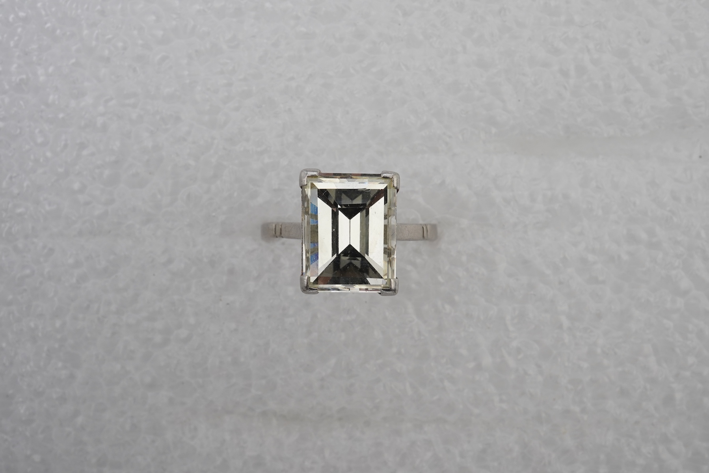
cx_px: 354
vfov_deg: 29.9
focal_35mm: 45
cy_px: 236
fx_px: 886
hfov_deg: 43.6
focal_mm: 30
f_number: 20
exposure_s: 1/125
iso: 500
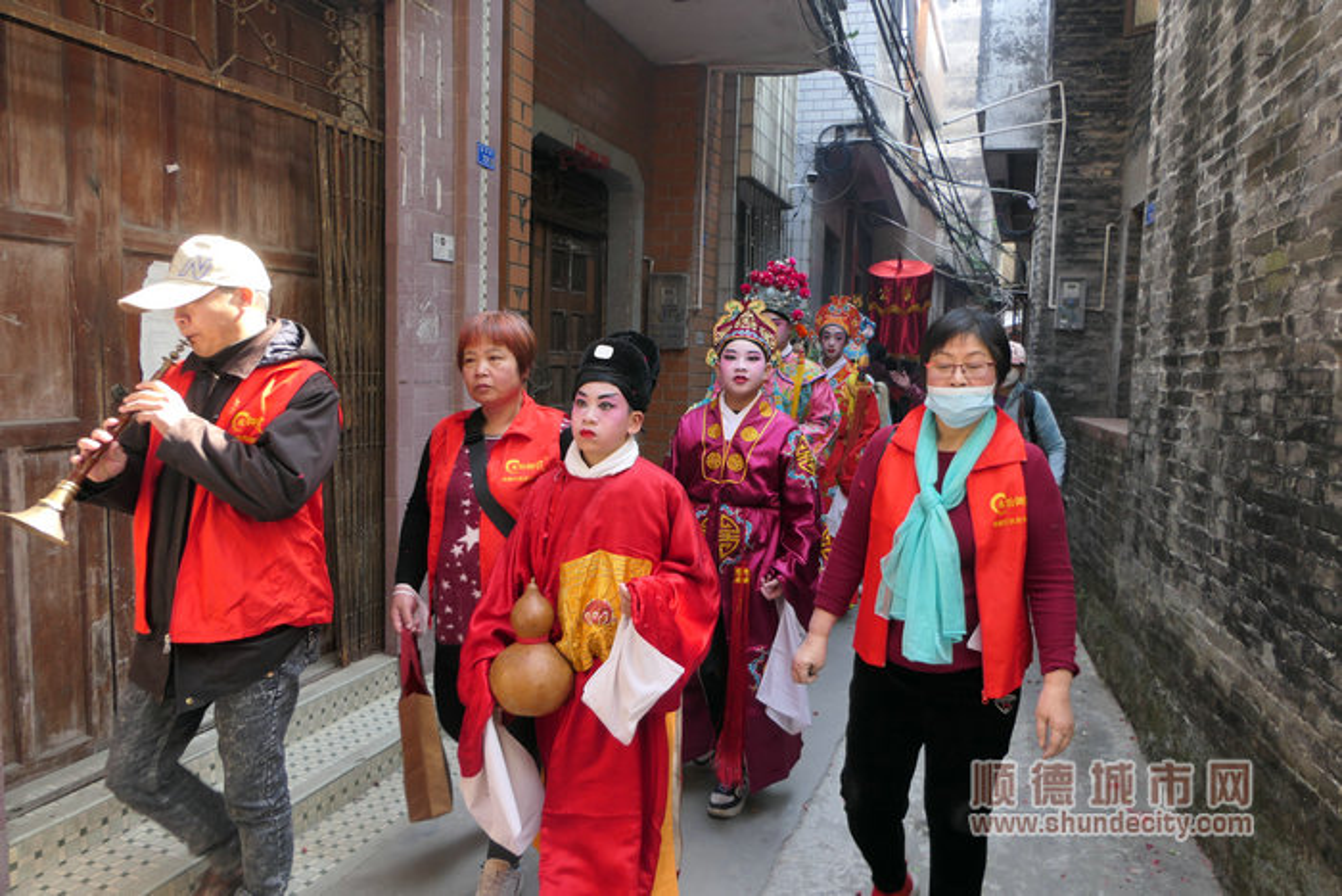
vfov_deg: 53.2
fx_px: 895
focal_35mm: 24
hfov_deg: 73.7
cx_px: 671
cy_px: 448
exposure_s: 1/125
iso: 200
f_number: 2.8
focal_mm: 8.8
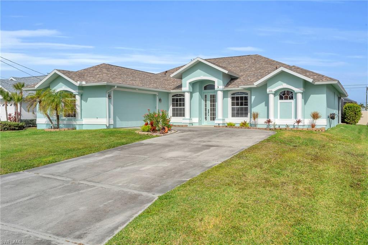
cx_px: 184
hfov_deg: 60.3
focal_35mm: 31
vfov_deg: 42.3
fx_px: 317
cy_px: 122
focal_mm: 31
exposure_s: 1/500
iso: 200
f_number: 9
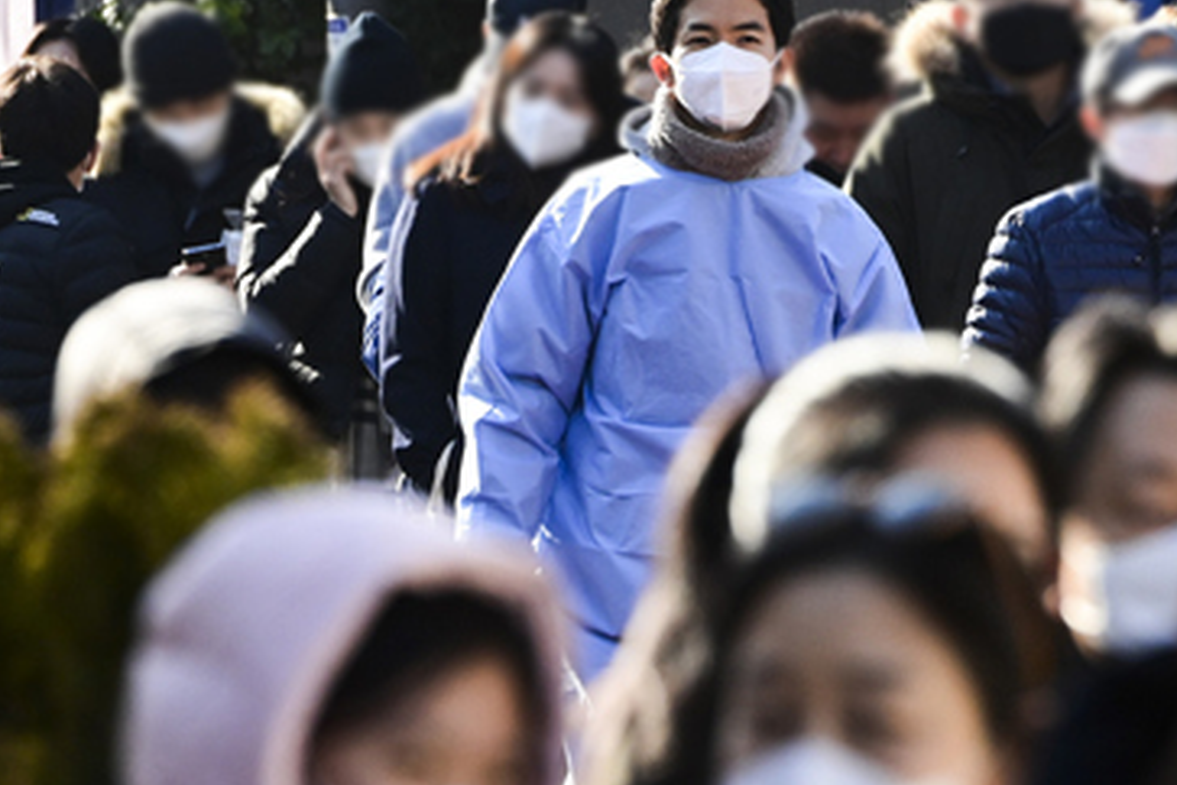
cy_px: 420
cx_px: 636
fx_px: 23080
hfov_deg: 2.9
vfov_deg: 1.9
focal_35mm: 706
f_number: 10
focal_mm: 400
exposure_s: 1/1600
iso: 4000
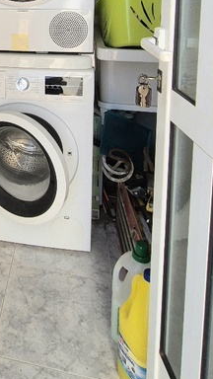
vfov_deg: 48.0
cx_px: -33
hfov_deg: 29.0
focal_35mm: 36
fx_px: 361
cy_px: 20
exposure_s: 1/769
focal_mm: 2.2
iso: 125
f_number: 2.2
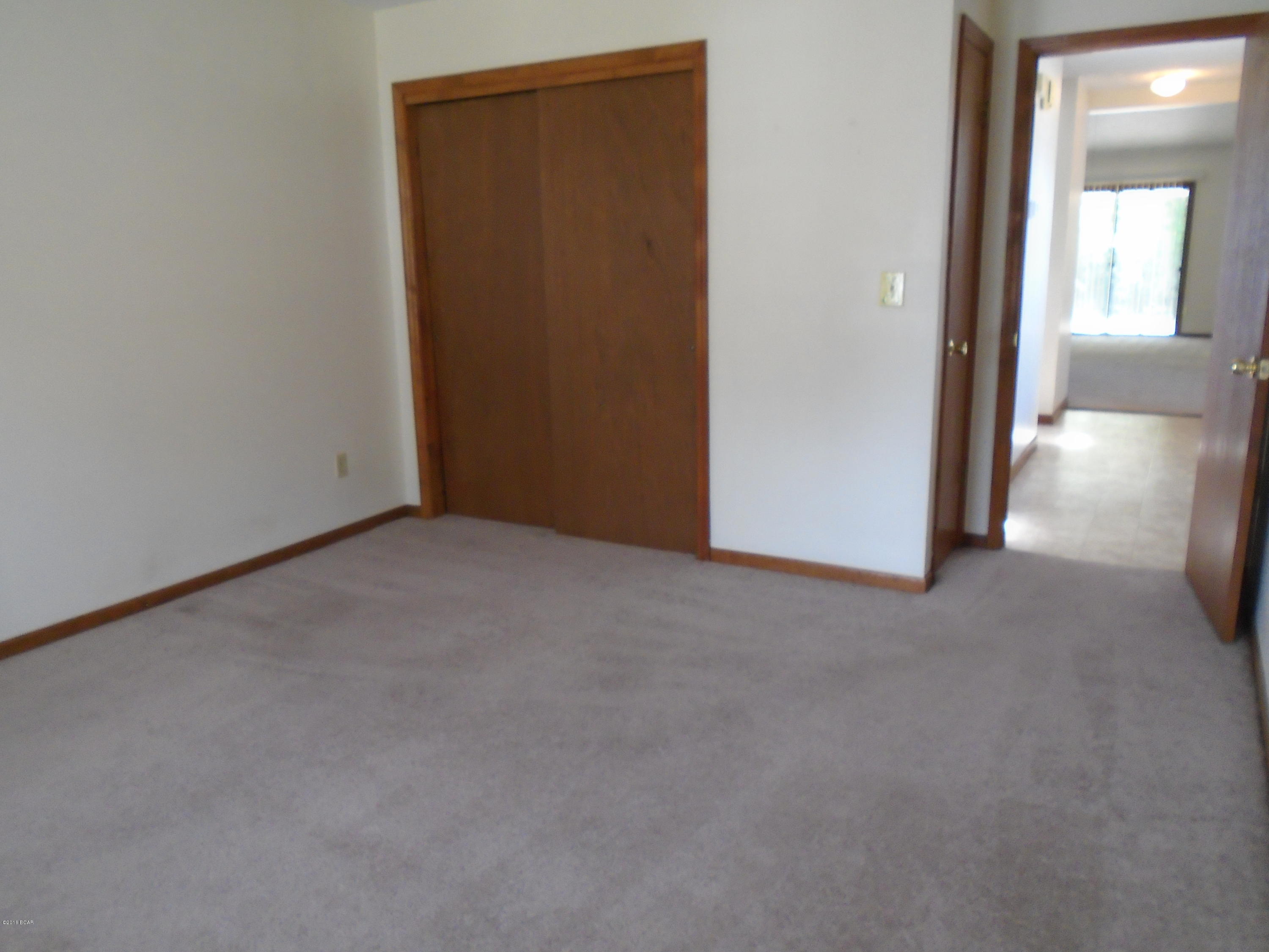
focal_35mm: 26
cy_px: 476
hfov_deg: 67.3
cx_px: 634
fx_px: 953
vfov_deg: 53.1
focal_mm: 4.6
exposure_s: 1/30
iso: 320
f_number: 3.2
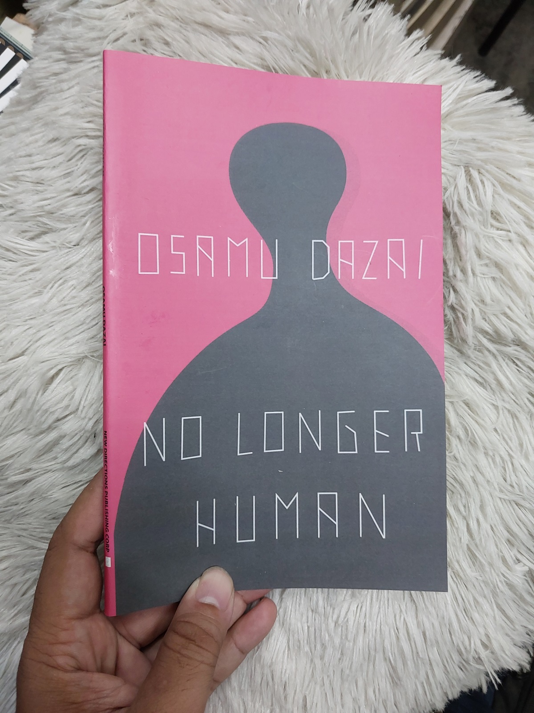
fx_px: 617
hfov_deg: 46.8
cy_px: 356
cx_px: 267
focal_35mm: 30
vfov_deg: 60.0
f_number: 1.8
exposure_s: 1/60
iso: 160
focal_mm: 4.6
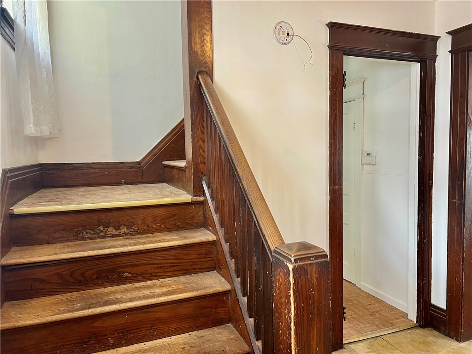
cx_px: 236
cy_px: 177
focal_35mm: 26
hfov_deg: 67.3
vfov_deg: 53.1
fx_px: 355
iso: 125
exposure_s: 1/60
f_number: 1.5
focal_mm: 5.7
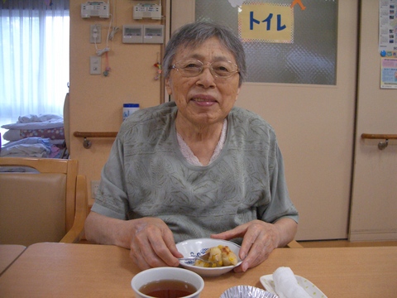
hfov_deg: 52.6
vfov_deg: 40.7
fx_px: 401
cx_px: 198
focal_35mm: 35
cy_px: 149
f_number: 2.6
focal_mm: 5.8
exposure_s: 1/60
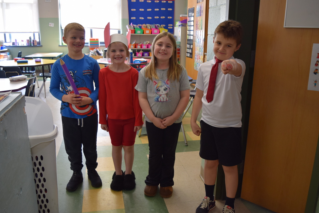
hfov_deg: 60.3
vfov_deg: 42.3
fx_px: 275
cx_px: 162
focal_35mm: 31
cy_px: 109
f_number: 4.5
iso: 400
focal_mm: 20
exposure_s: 1/80
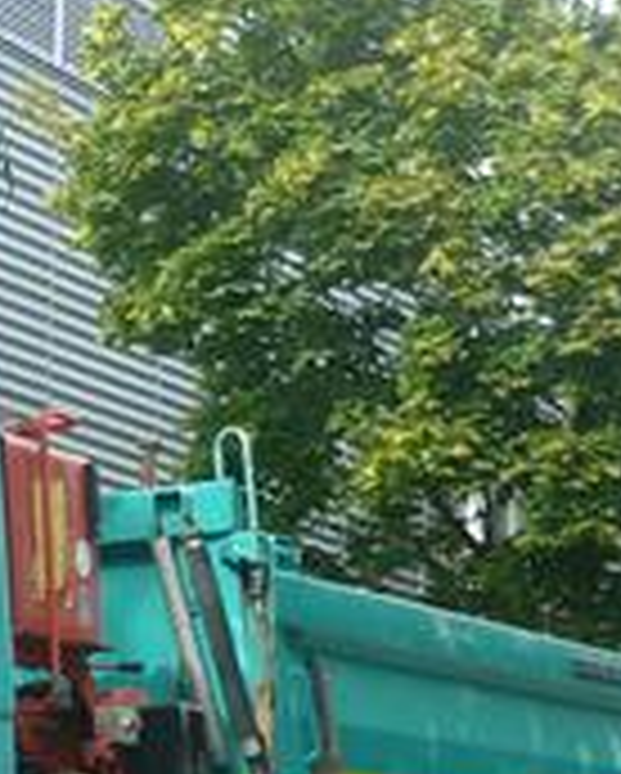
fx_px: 4059
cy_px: 590
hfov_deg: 8.4
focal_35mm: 177
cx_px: -554
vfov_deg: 10.9
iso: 100
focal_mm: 6.9
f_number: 3.9
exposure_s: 1/200
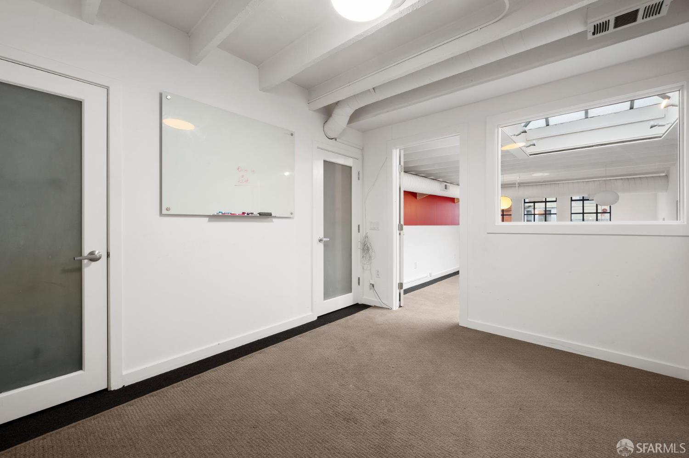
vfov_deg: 81.1
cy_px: 229
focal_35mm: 14
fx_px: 268
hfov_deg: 104.3
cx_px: 344
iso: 400
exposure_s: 1.6
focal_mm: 14
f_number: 11
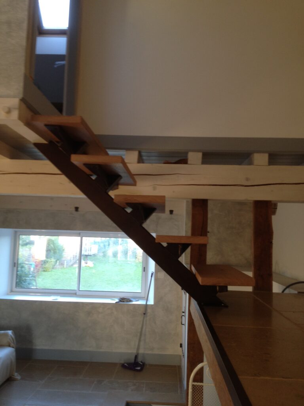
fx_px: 410
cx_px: 152
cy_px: 203
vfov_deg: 52.6
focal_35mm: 35
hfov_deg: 40.7
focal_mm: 4.28
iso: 80
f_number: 2.4
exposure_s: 1/20
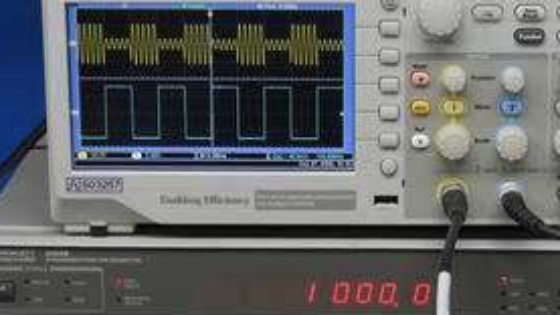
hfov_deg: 17.0
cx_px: 350
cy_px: 204
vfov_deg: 9.6
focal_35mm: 126
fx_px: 1872
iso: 400
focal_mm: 40
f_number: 11
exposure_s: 1/10
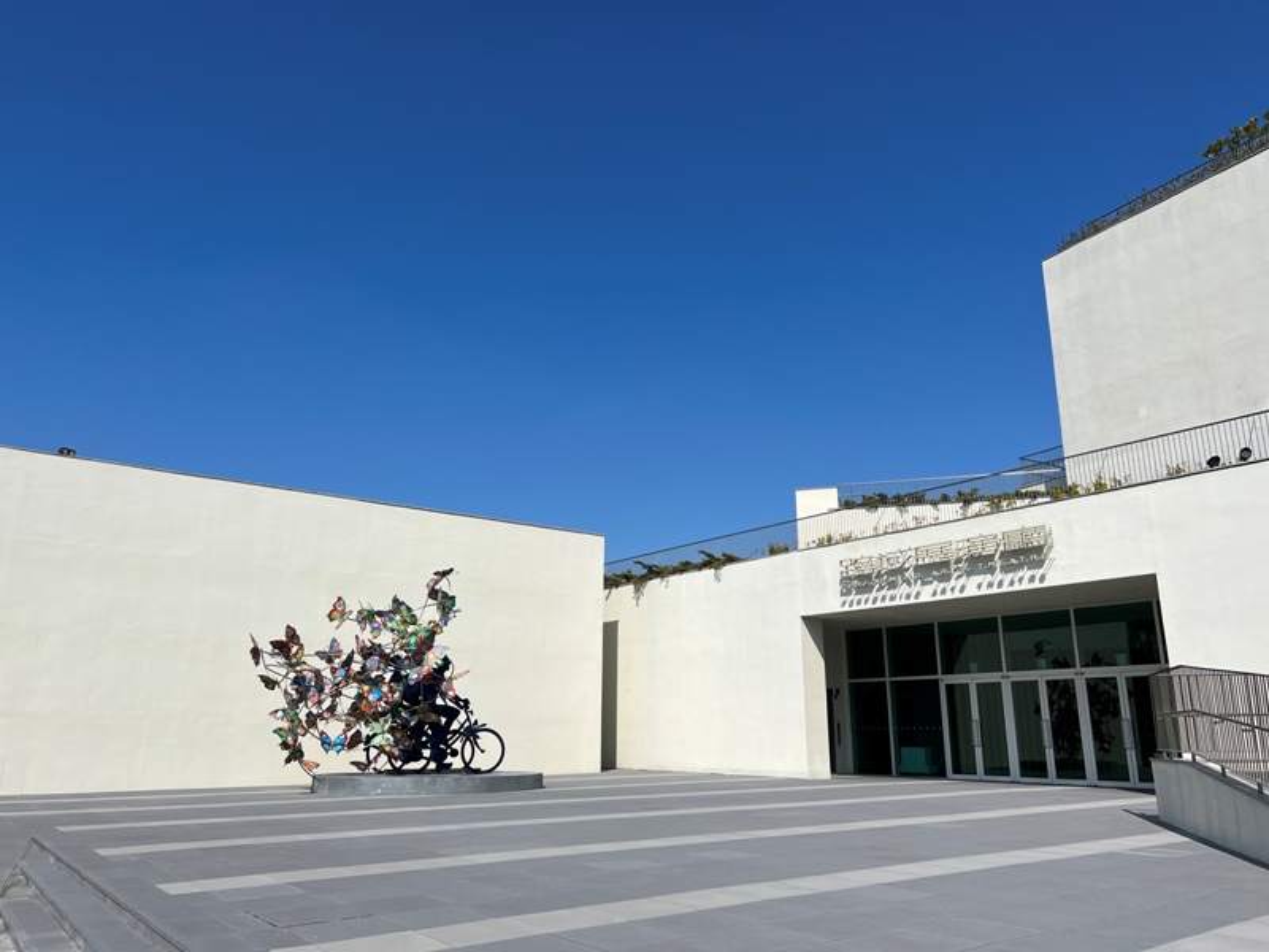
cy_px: 476
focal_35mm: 26
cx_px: 634
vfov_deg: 53.1
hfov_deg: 67.3
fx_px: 953
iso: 50
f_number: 1.5
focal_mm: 5.7
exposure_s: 1/10309
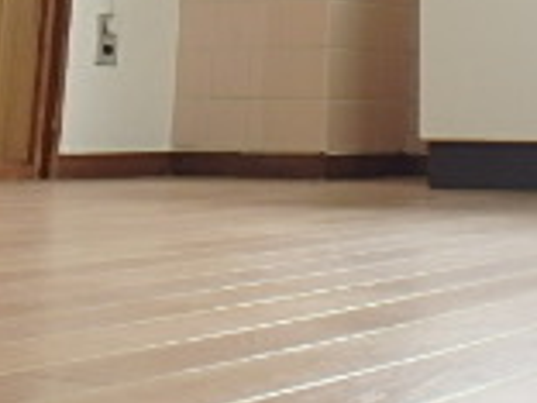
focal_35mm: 86
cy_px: -327
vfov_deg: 14.9
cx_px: 430
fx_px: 1334
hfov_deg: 22.4
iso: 200
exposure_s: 1/50
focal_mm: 3.7
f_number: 3.5
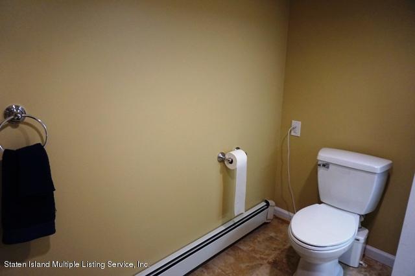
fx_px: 277
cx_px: 208
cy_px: 138
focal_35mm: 24
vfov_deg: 53.1
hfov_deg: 73.8
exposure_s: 1/160
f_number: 4
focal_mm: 16
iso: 1600
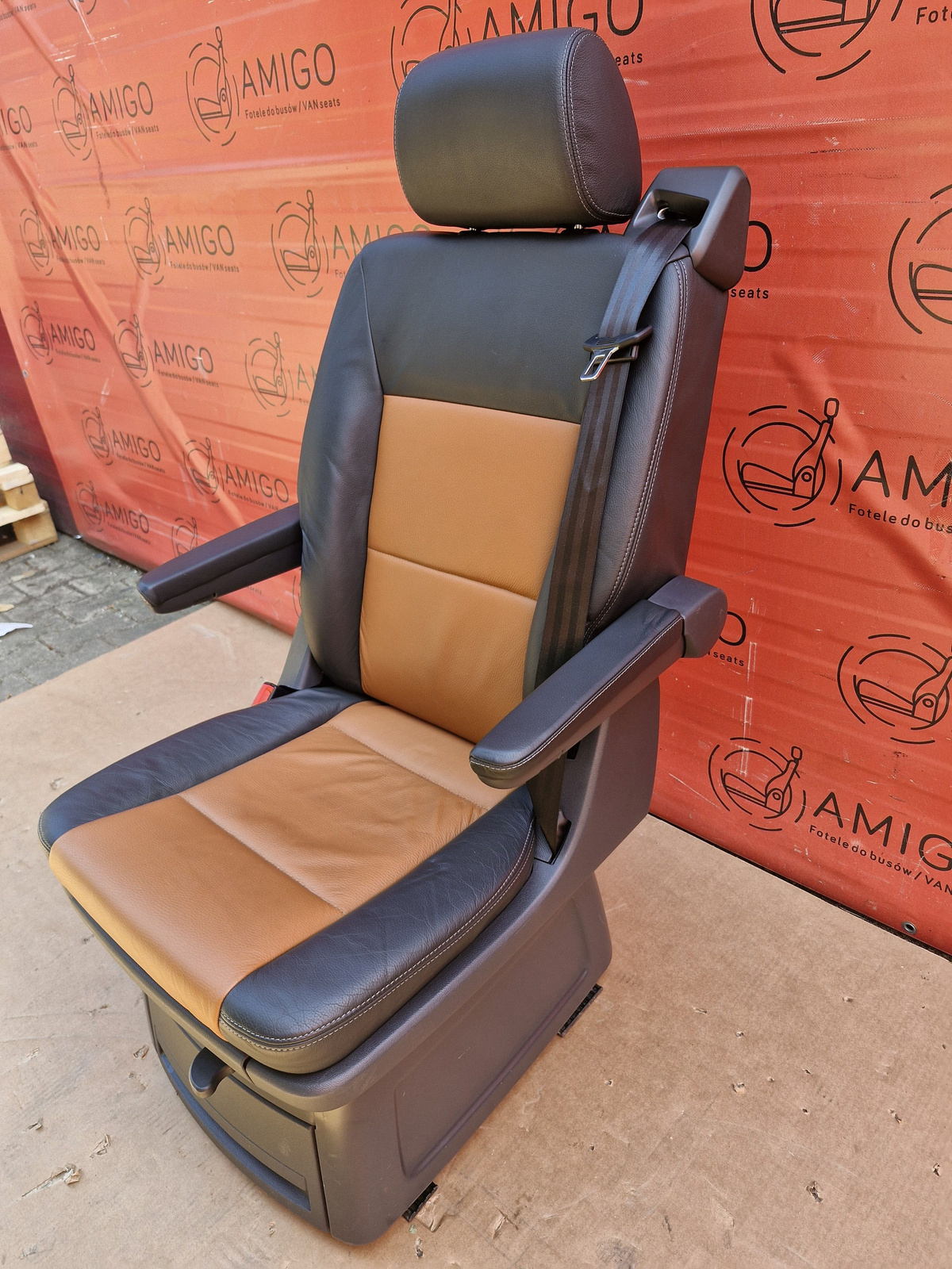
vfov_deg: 73.9
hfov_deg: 58.9
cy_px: 634
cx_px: 476
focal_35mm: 23
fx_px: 843
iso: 50
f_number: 1.8
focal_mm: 5.54
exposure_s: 1/180
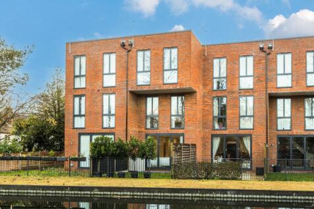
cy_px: 104
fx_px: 314
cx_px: 157
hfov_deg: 53.1
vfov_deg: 36.8
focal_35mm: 36
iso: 640
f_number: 8
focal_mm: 24
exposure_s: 1/100
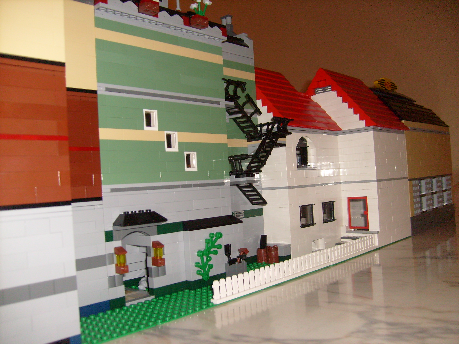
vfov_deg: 40.7
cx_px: 230
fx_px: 464
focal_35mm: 35
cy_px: 172
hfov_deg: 52.6
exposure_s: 1/45
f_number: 2.8
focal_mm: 5.8
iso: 100
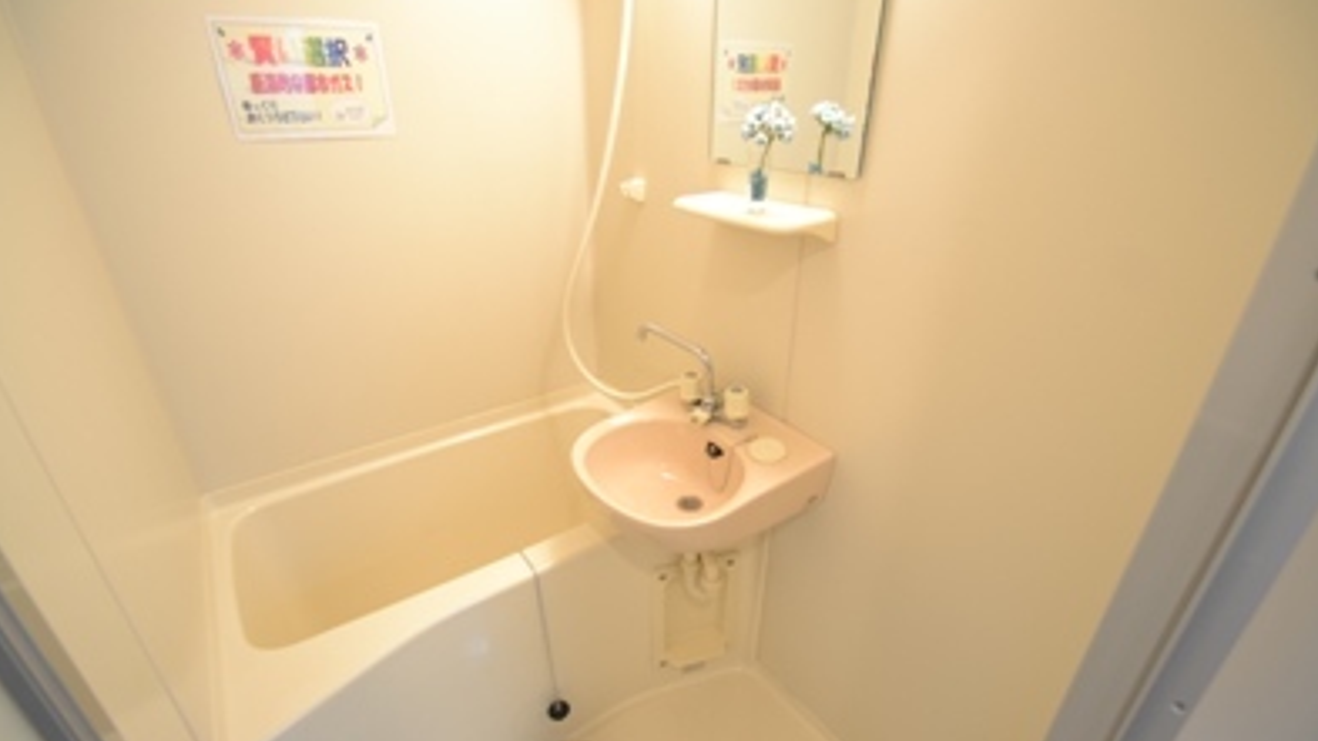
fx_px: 559
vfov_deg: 67.1
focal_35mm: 16
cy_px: 384
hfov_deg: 99.4
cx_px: 661
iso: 100
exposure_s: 1/4
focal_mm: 10
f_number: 3.5
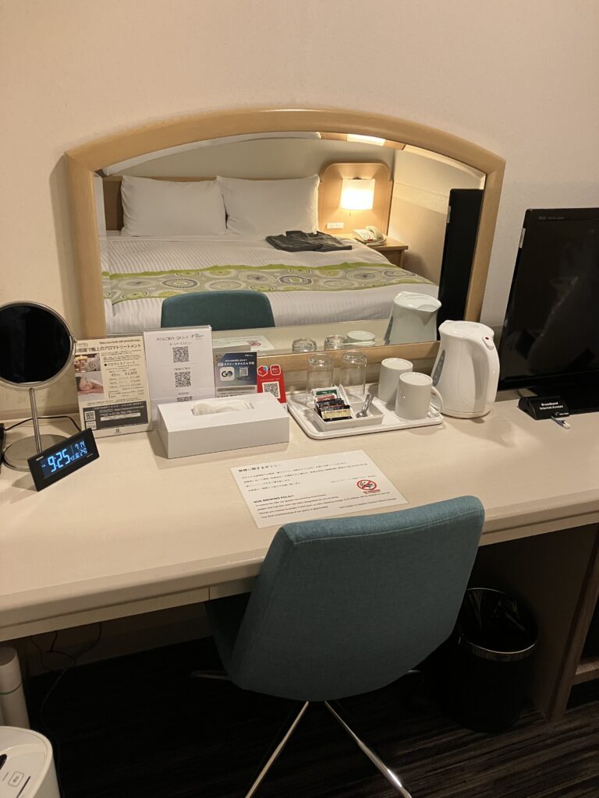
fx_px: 646
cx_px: 300
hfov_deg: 49.7
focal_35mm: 28
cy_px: 399
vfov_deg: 63.4
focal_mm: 3.99
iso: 320
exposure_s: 1/33
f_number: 1.8
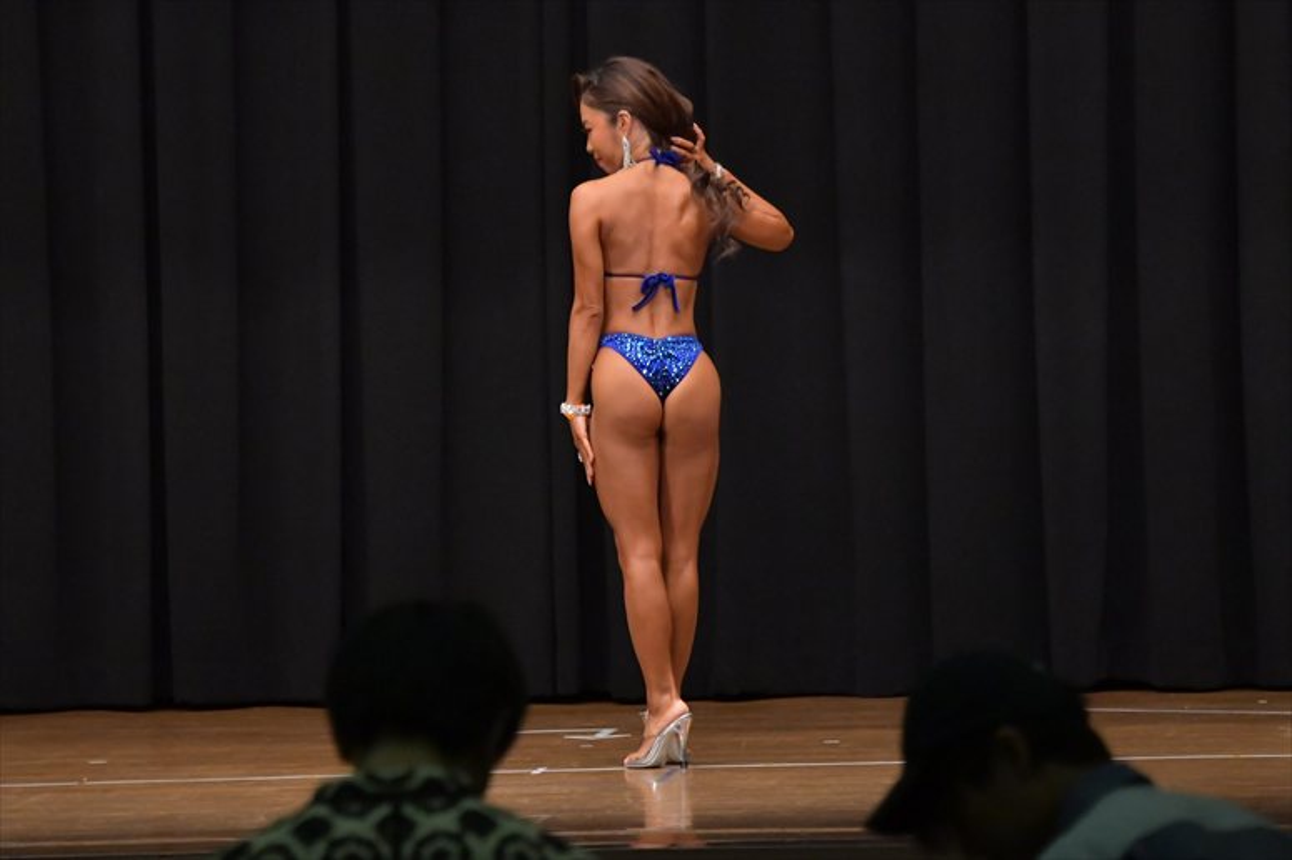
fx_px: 9147
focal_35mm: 255
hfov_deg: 8.1
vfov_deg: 5.4
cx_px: 646
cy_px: 430
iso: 6400
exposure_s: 1/400
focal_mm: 170
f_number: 5.6
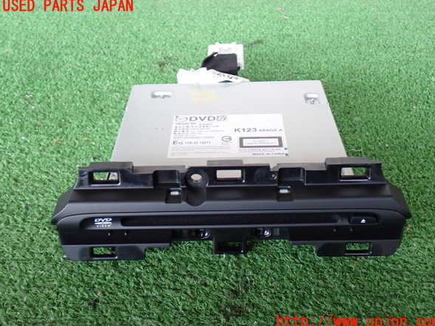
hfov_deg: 44.8
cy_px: 164
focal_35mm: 42
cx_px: 221
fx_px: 528
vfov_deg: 34.3
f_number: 2.8
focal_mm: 7.31
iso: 640
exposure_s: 1/40
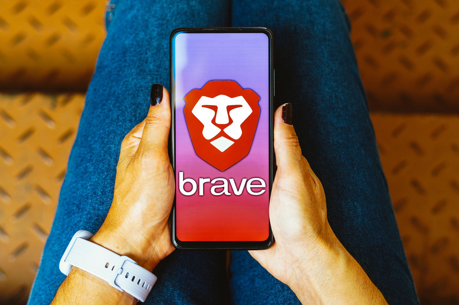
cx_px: 230
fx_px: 956
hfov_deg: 27.0
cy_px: 152
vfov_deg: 18.2
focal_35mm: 75
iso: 160
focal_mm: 50
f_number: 2.8
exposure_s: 1/80
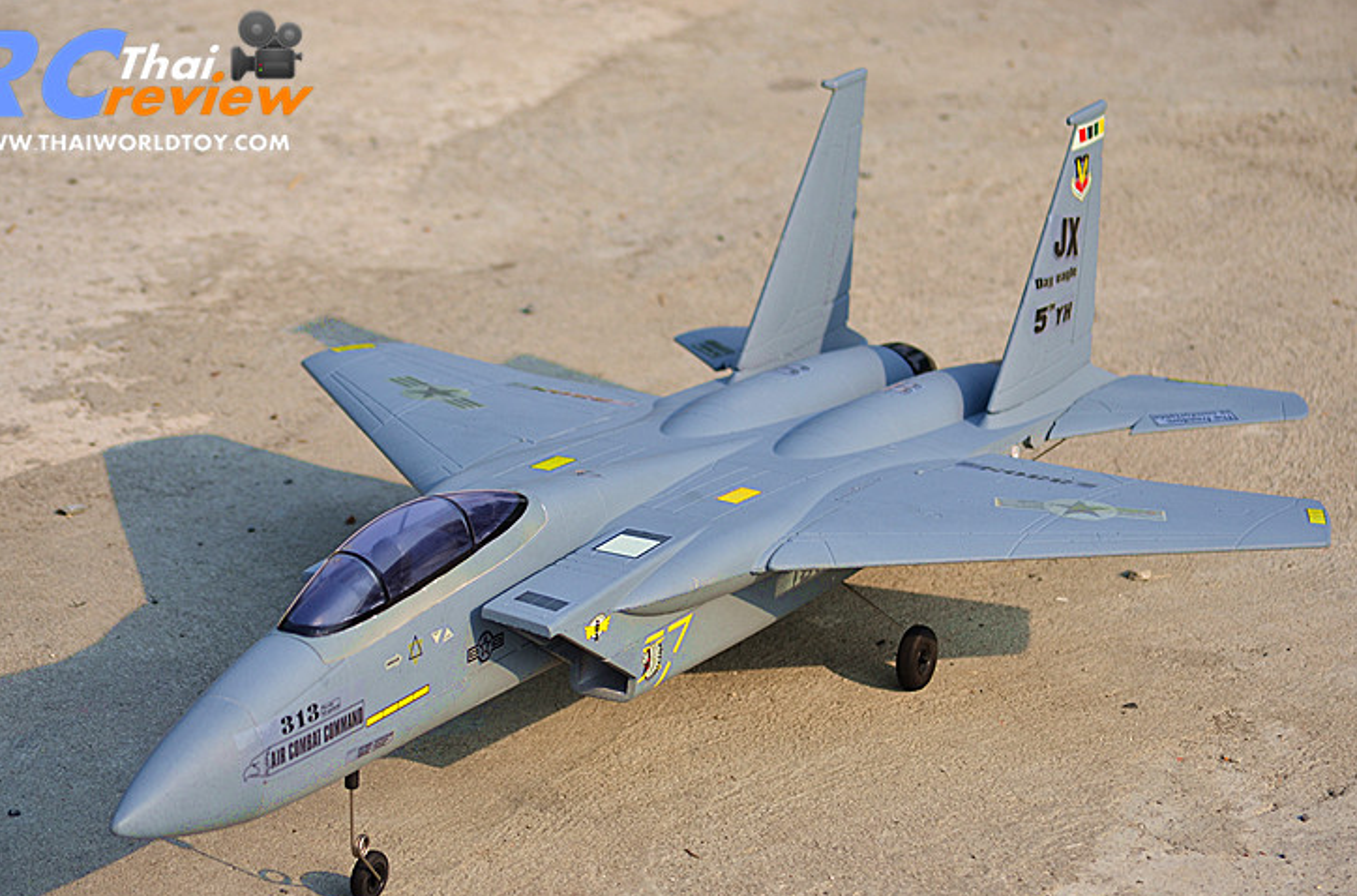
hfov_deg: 15.1
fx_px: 5111
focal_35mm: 136
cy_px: 473
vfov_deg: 10.0
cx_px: 658
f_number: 5.6
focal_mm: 82
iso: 100
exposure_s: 1/500
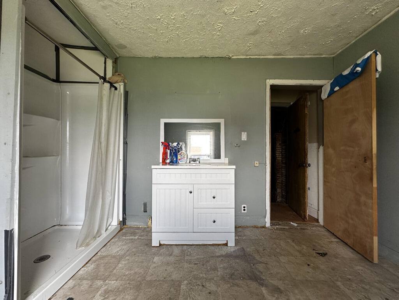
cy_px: 150
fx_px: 161
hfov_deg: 102.1
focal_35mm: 14
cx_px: 200
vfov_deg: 85.7
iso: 100
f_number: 2.2
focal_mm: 2.22
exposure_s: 1/99
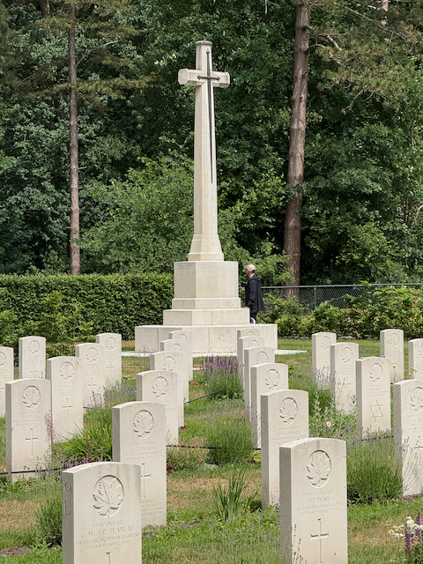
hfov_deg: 12.3
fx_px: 1955
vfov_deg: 16.4
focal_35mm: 120
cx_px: 212
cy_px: 282
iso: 50
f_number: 2.8
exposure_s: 1/1481
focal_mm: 15.66
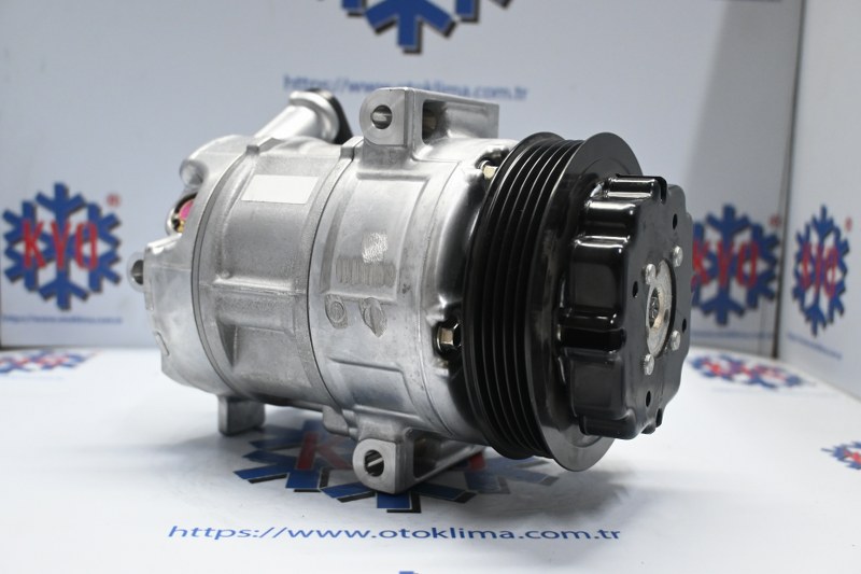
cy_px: 287
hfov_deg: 51.3
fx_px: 897
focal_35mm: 38
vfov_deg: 35.5
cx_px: 430
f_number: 4.2
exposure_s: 1/125
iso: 1800
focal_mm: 25
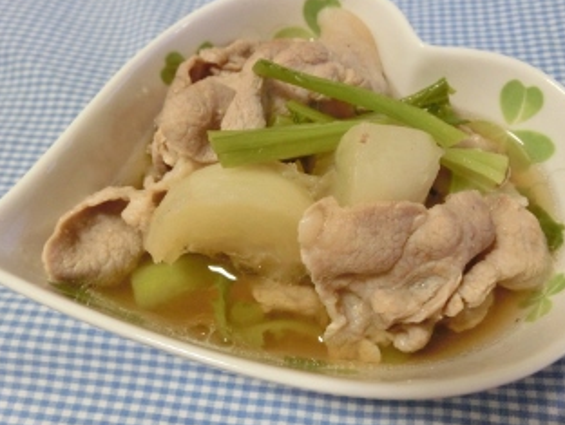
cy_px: 200
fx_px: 458
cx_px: 306
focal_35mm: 28
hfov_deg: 63.3
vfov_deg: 49.8
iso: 800
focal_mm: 4.4
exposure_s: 1/80
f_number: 3.3
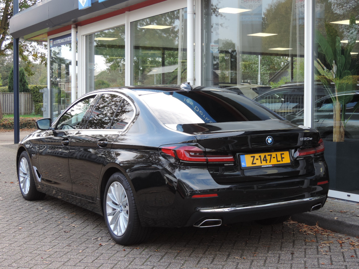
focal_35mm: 60
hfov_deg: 32.2
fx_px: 622
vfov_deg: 24.4
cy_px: 134
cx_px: 180
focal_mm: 10.7
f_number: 3.7
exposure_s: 1/60
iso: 100
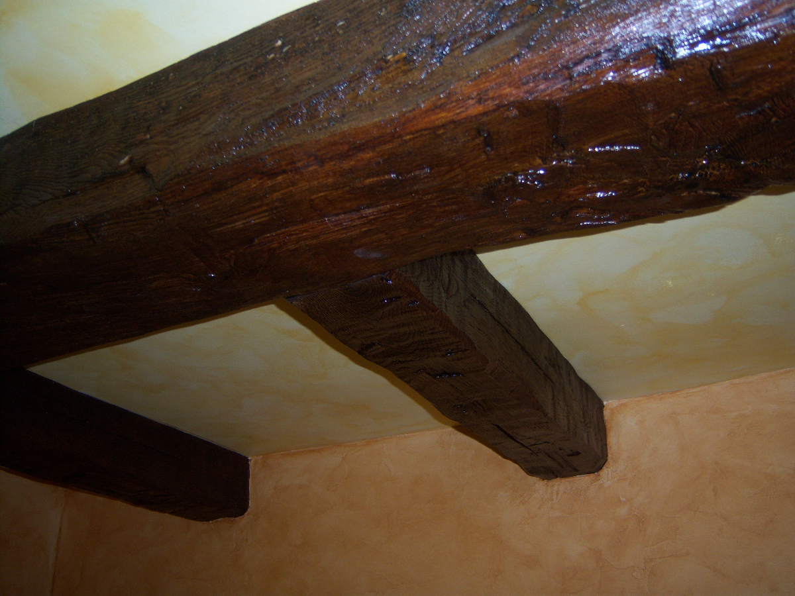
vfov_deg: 39.7
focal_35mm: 36
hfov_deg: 51.4
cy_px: 298
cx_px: 398
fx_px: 827
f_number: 2.8
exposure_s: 1/60
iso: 80
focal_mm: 7.5
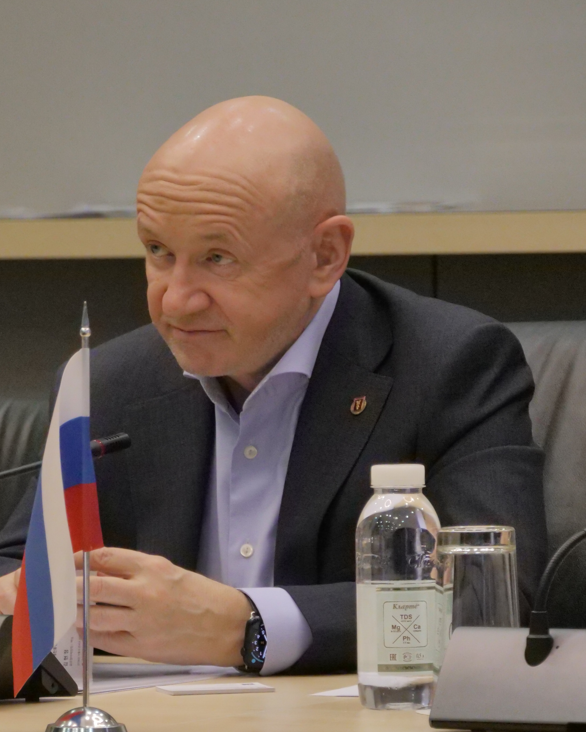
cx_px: -79
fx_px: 6503
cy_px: 488
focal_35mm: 300
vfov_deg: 6.4
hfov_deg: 5.1
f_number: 5.4
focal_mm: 81
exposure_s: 1/160
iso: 3200
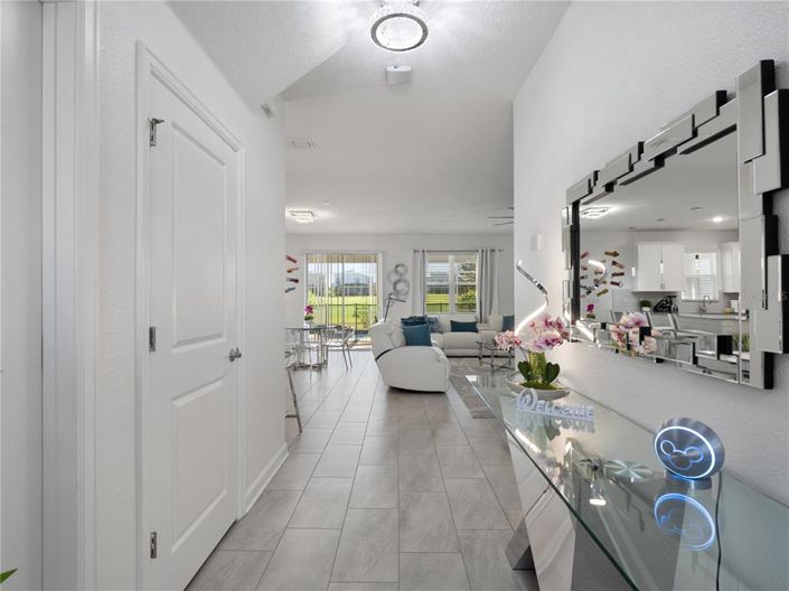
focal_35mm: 16
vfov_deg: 78.1
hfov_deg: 94.5
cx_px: 394
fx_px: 365
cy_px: 296
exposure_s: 1/25
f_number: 5.6
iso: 640
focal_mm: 8
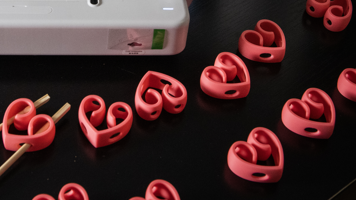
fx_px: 717
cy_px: -49
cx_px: 85
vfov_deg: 15.3
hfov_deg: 27.4
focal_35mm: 76
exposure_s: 1/160
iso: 5000
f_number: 5.6
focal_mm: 34
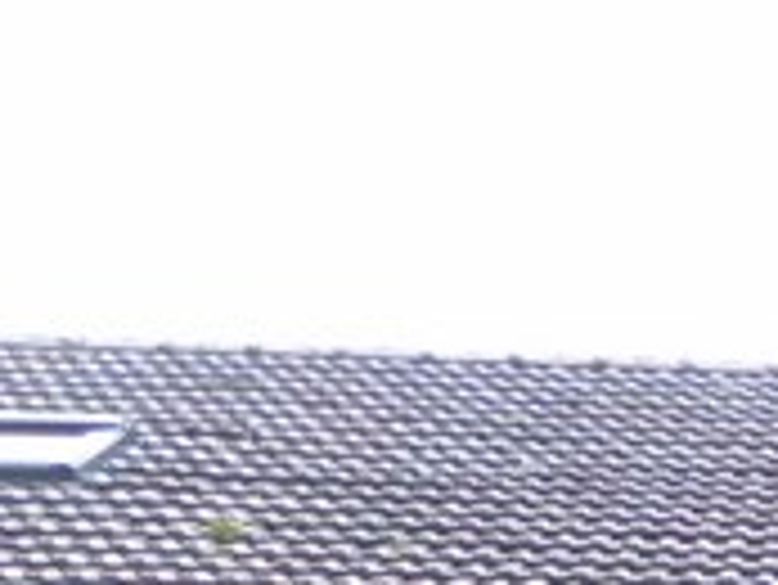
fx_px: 3464
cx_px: 1417
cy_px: 1719
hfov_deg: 11.8
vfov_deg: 8.3
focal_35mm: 154
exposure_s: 1/48
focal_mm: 4.6
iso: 400
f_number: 2.8
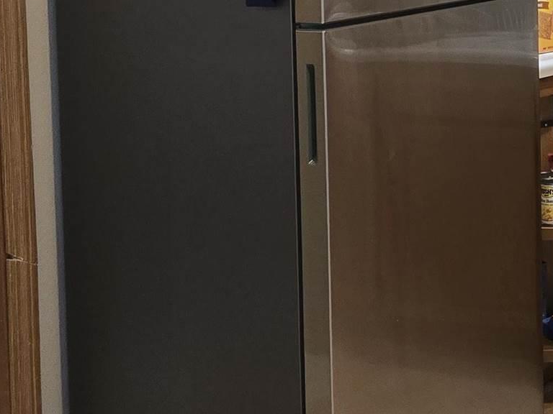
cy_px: -58
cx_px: 928
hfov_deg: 18.0
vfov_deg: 15.6
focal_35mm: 92
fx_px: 1470
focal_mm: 6.3
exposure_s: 1/120
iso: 500
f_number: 1.7
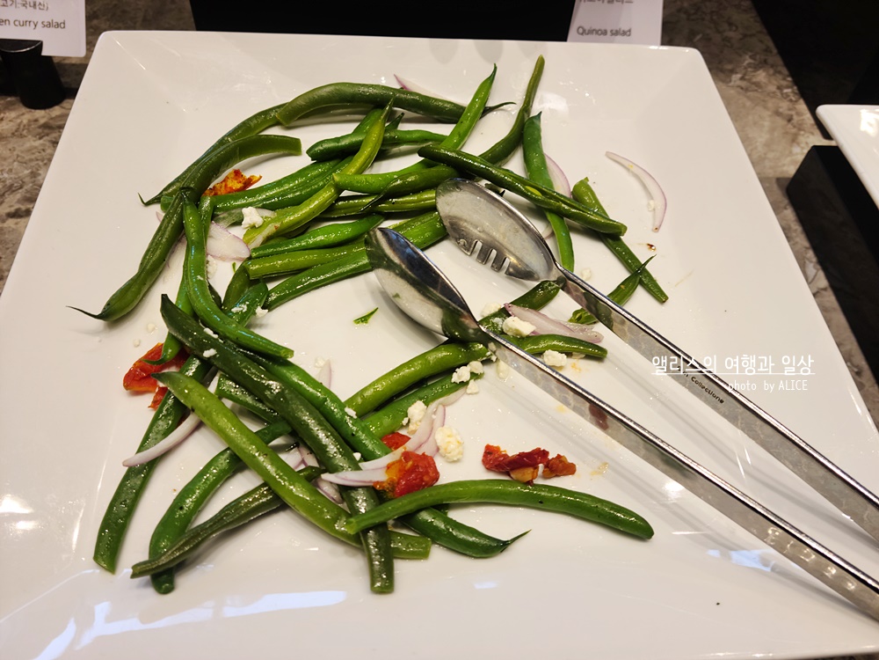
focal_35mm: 28
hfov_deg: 63.4
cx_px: 440
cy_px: 330
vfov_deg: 49.7
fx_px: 711
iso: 32
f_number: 2
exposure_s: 1/59
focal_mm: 5.9
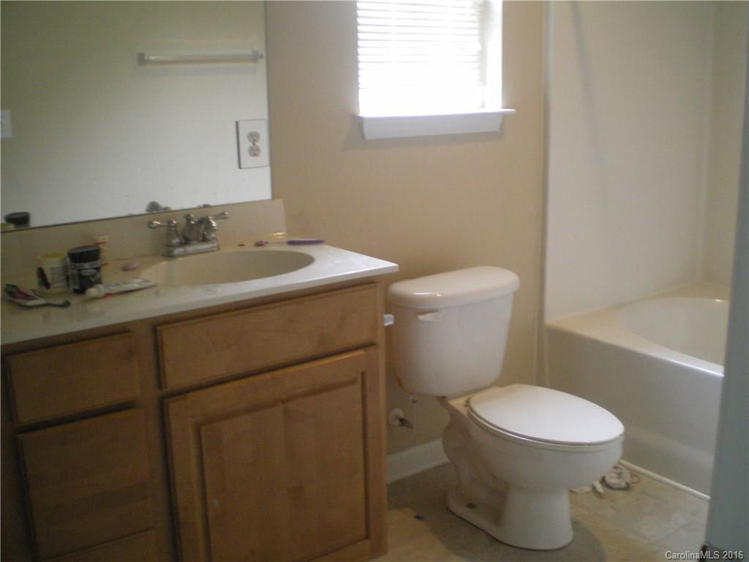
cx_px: 374
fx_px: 822
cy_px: 281
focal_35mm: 38
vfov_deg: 37.7
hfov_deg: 49.0
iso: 320
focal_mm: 6.3
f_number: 3.1
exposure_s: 1/30
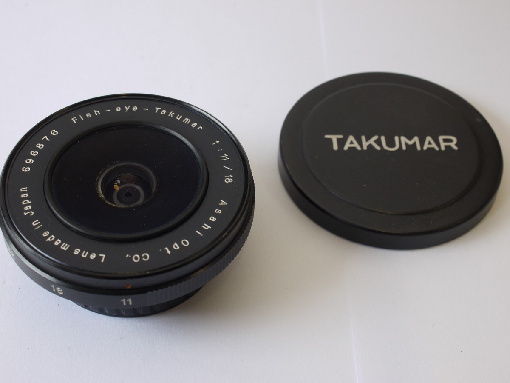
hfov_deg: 32.2
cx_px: 255
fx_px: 884
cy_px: 192
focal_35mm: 60
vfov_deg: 24.4
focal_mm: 30
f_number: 9
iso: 400
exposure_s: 1/20
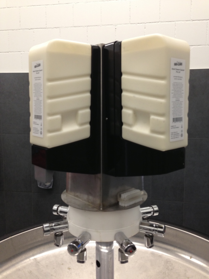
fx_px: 266
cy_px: 140
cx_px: 104
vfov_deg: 55.4
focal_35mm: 33
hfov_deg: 42.9
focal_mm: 4.13
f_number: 2.4
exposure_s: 1/20
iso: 100
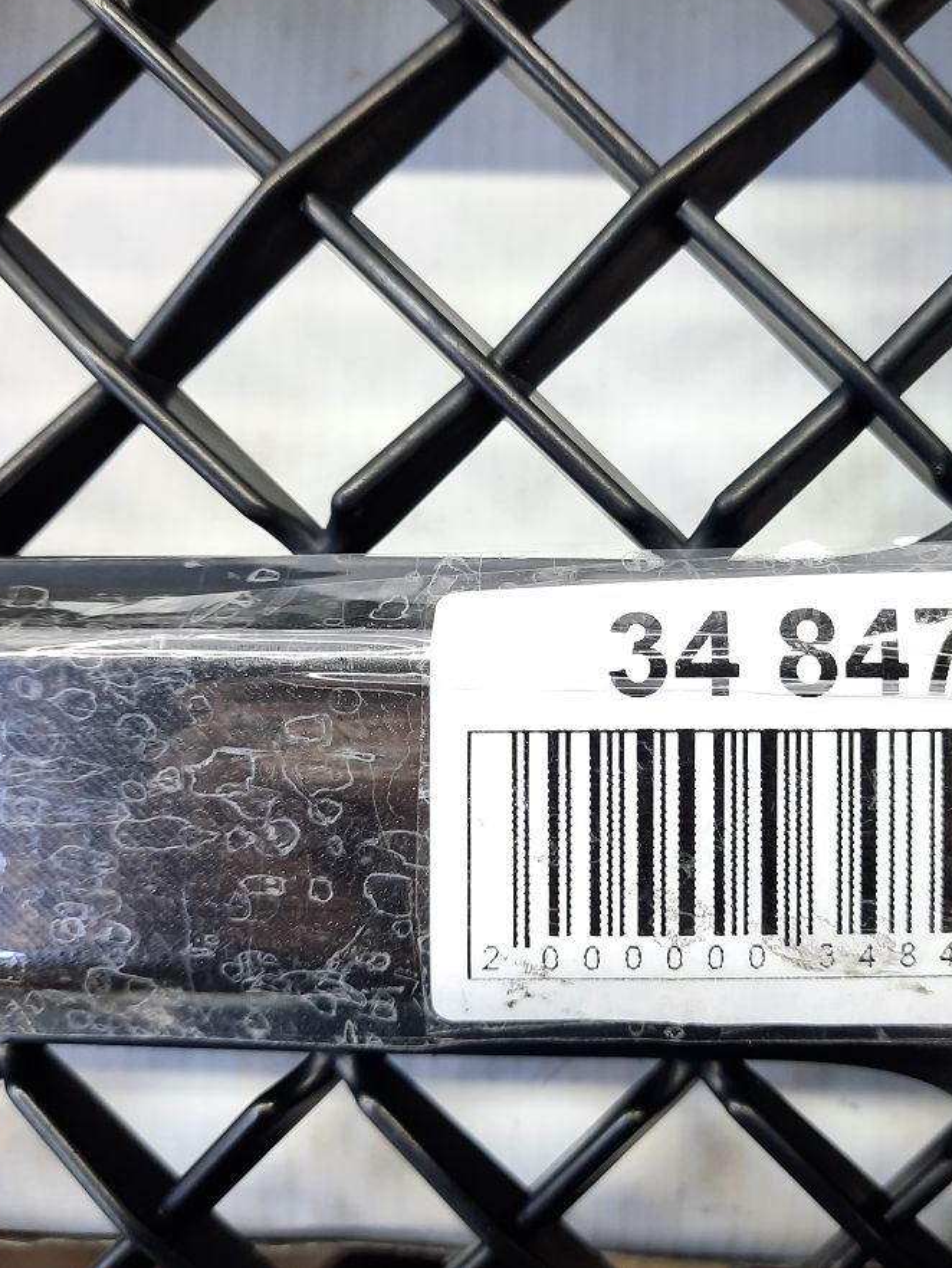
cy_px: 624
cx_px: 633
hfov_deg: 41.3
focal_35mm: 34
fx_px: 1246
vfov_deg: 53.9
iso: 160
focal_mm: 4.6
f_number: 2
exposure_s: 1/50
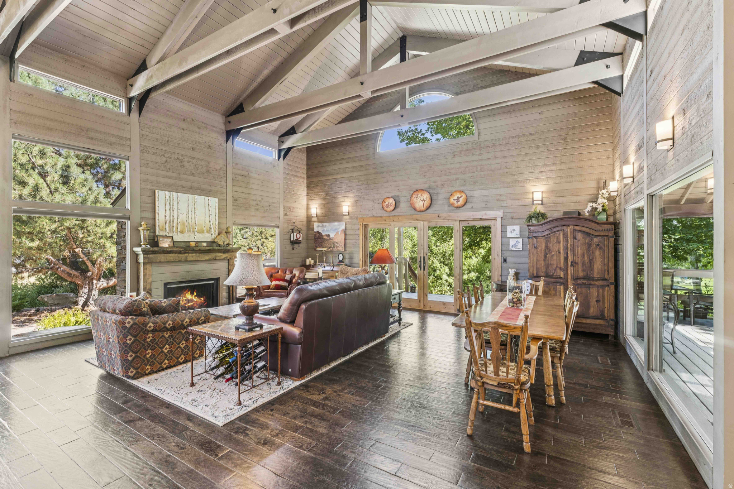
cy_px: 244
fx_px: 318
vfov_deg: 75.1
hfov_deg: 98.2
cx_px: 367
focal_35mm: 16
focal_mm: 15.6
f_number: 7.1
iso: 500
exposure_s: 1/15
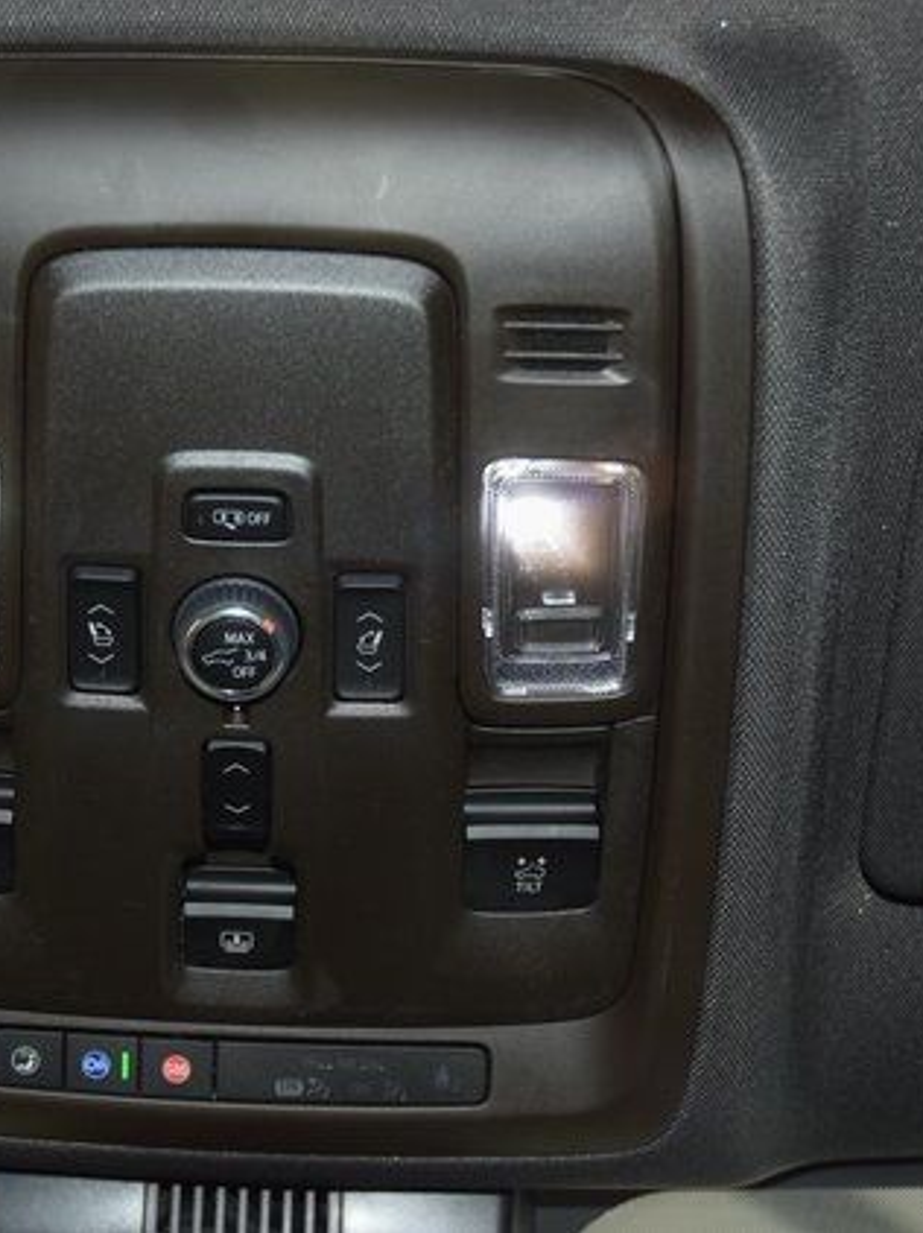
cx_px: 263
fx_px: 1948
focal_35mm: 55
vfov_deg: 35.1
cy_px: 612
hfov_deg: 26.4
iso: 1000
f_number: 3.8
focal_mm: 25
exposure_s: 1/60
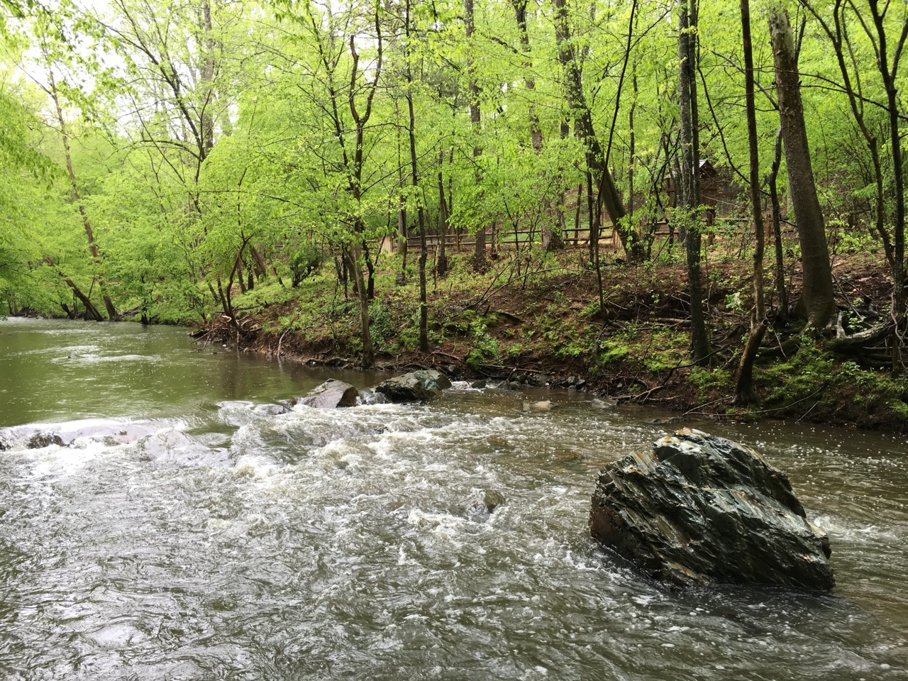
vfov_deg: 48.2
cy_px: 340
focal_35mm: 29
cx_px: 454
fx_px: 761
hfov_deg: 61.7
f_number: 2.2
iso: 40
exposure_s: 1/120
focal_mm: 4.15
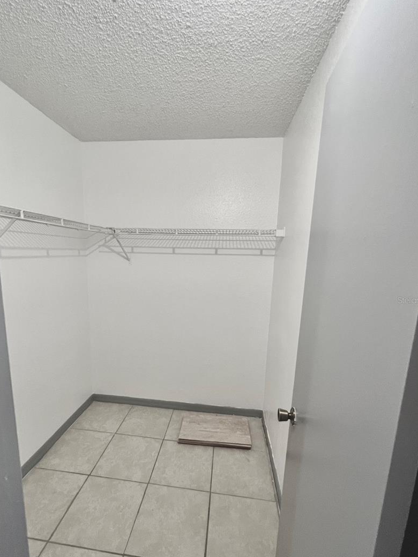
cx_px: 195
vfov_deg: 98.0
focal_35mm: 15
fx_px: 242
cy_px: 300
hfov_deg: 81.6
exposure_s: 1/60
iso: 250
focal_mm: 1.57
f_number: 1.8
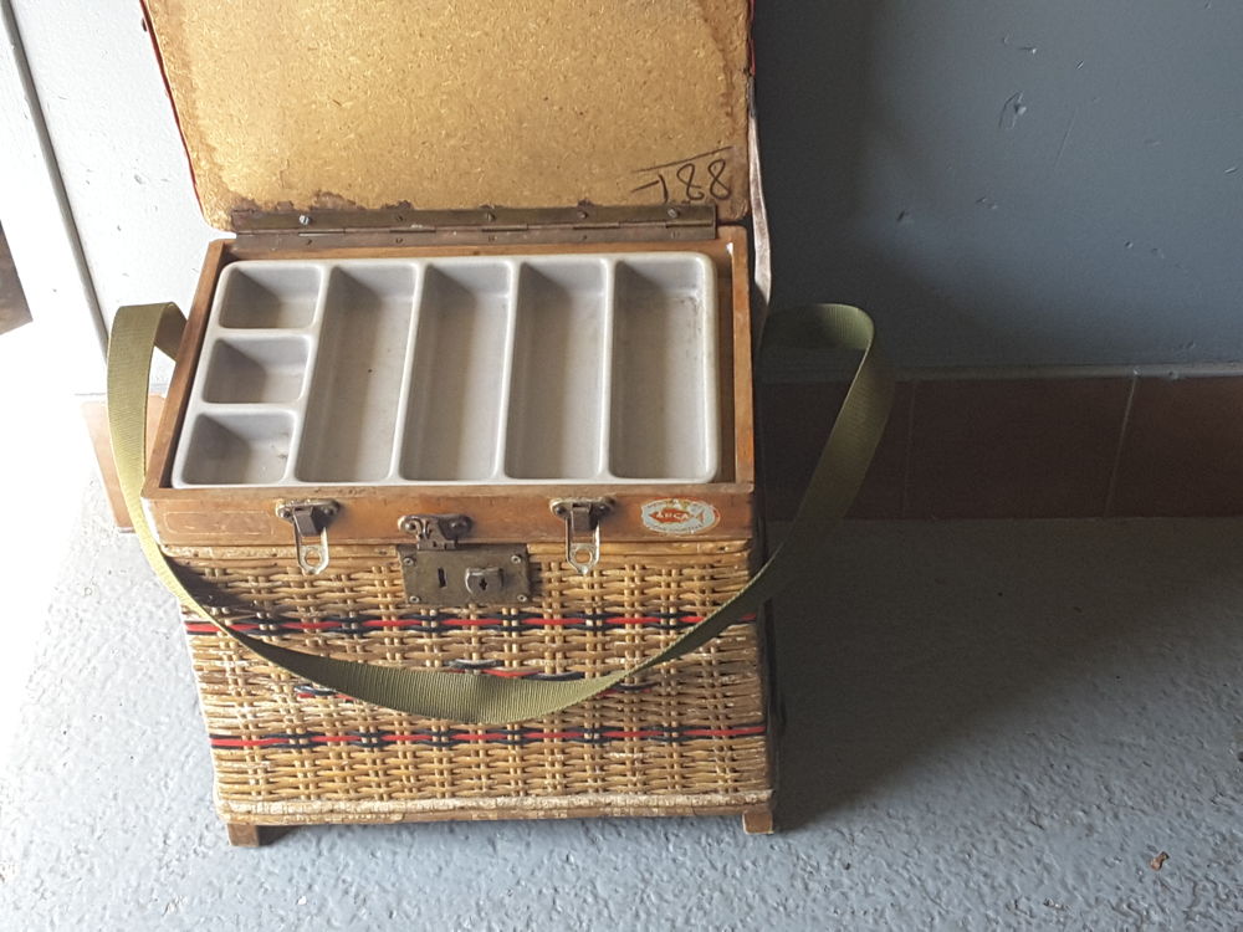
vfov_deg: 45.4
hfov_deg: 58.4
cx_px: 622
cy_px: 466
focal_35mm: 31
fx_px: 1113
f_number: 1.9
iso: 64
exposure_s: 1/100
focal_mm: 2.9
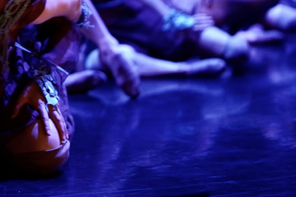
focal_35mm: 144
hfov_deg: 14.2
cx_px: 95
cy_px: 1
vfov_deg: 9.5
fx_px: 1184
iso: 1000
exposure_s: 1/250
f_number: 1.2
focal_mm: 50
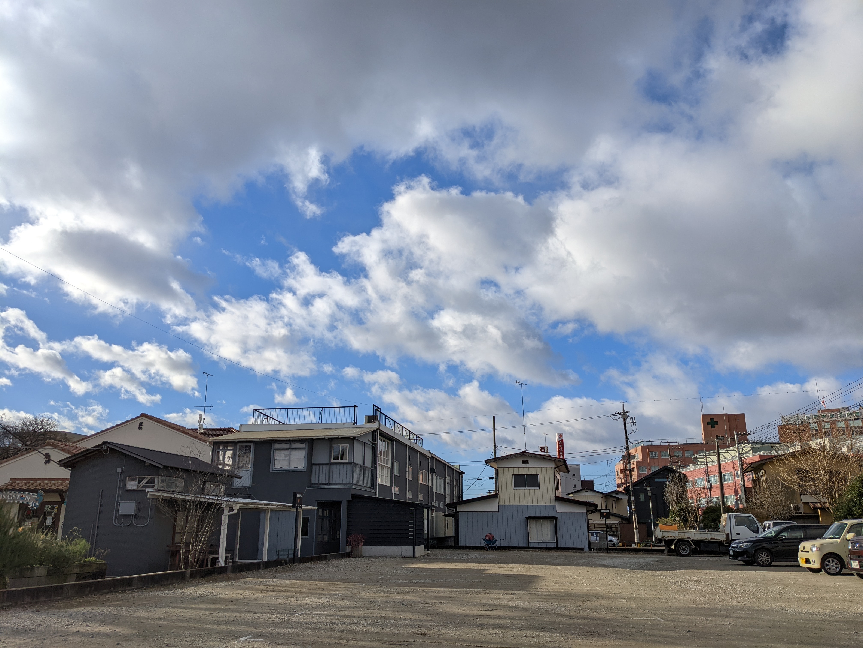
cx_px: 432
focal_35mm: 27
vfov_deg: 51.4
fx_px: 673
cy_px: 324
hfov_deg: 65.3
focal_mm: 4.38
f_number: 1.73
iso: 59
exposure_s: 1/5848
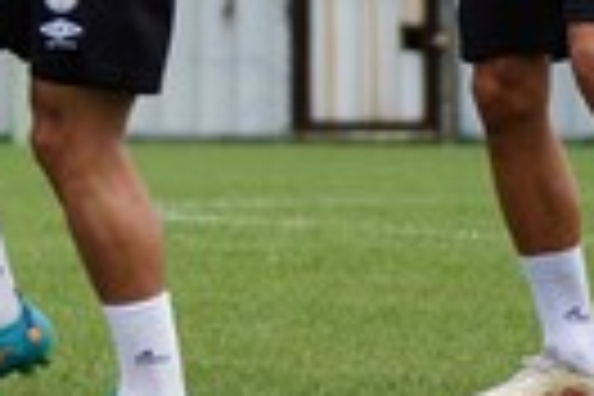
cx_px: -360
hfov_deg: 2.3
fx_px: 14997
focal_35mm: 909
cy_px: -151
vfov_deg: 1.5
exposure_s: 1/1000
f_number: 5.6
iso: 250
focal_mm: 179
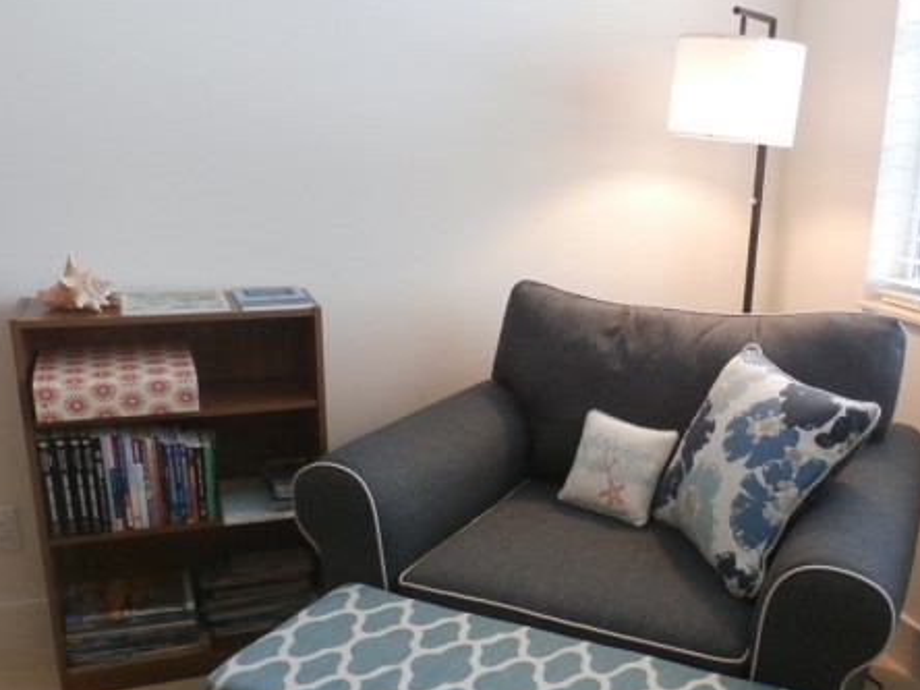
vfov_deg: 39.5
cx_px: 597
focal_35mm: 36
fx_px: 957
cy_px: 416
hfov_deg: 50.6
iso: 200
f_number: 3
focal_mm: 4.5
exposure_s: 1/30
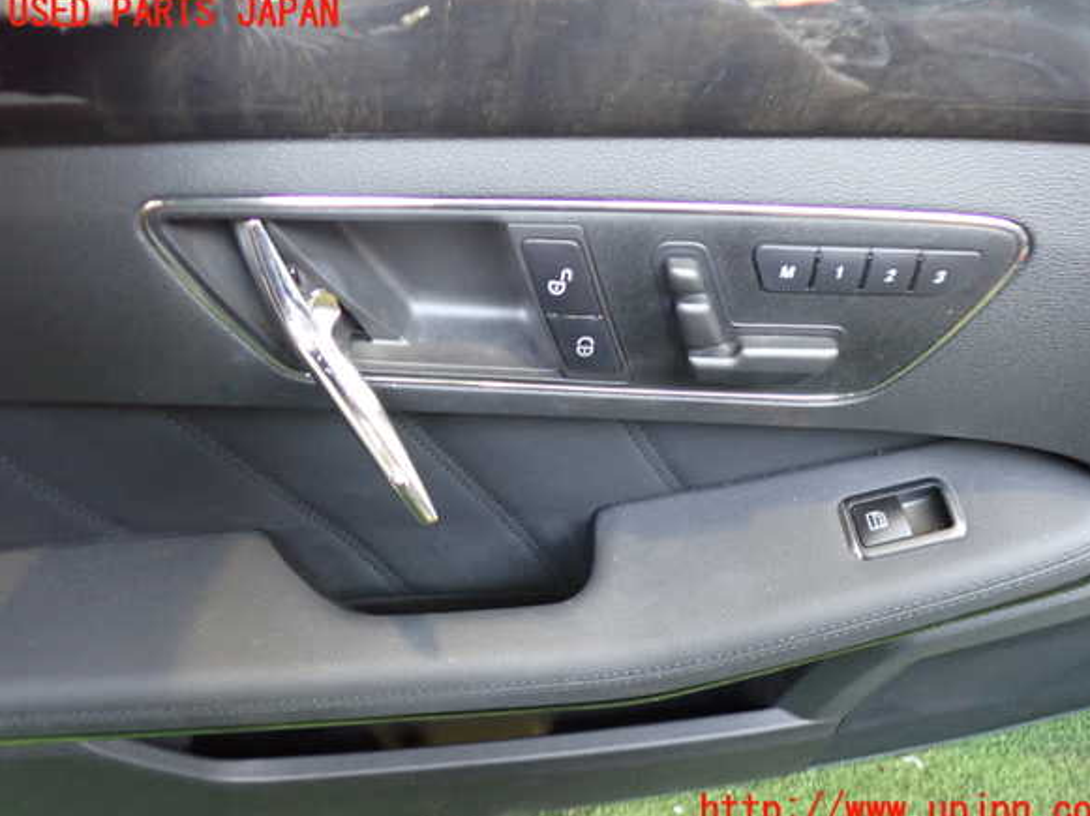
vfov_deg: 45.4
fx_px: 976
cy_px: 413
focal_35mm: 31
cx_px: 561
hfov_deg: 58.4
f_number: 2.3
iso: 640
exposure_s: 1/30
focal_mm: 5.4
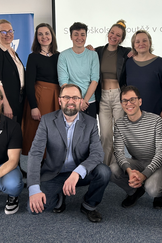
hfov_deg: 28.2
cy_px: 102
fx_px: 317
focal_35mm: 47
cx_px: 125
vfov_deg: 41.8
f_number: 1.5
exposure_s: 1/75
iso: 80
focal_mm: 5.7
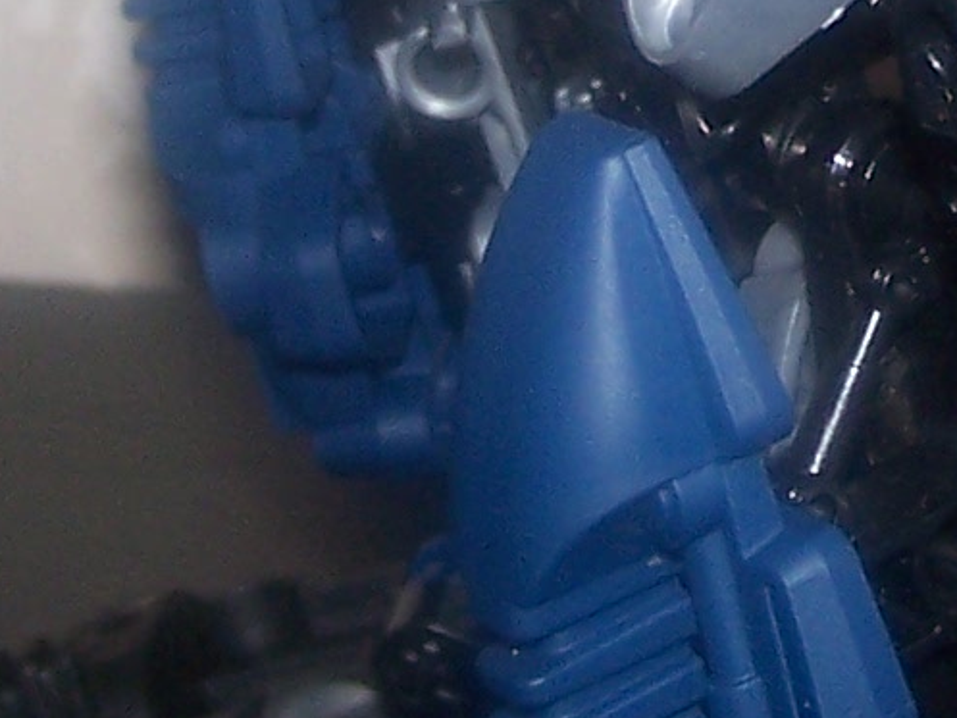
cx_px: 803
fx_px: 5448
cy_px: -85
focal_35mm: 197
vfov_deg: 7.5
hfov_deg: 10.0
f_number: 2.8
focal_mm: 6.3
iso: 80
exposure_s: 1/60
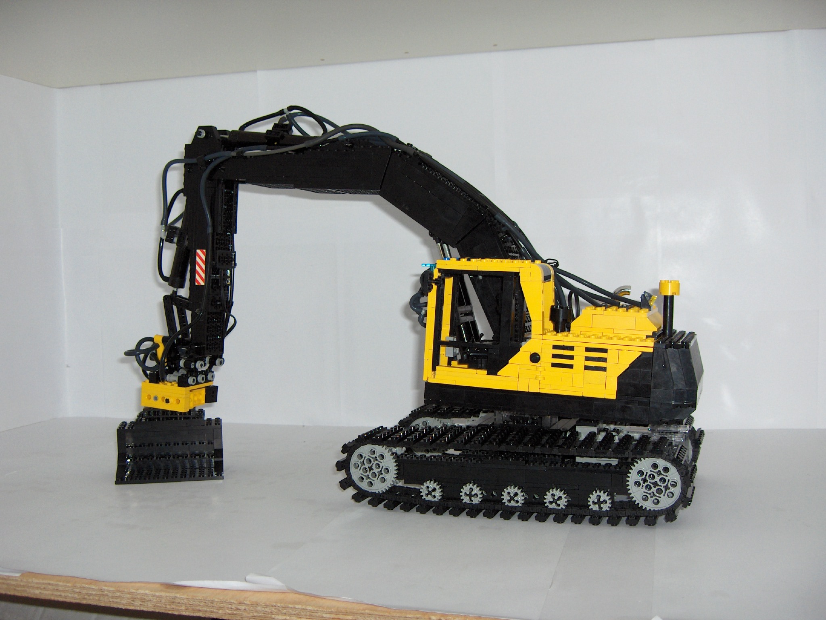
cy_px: 310
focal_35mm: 39
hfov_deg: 47.9
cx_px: 413
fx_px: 931
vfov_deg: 36.8
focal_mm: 8
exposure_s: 1/60
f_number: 2.8
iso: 100
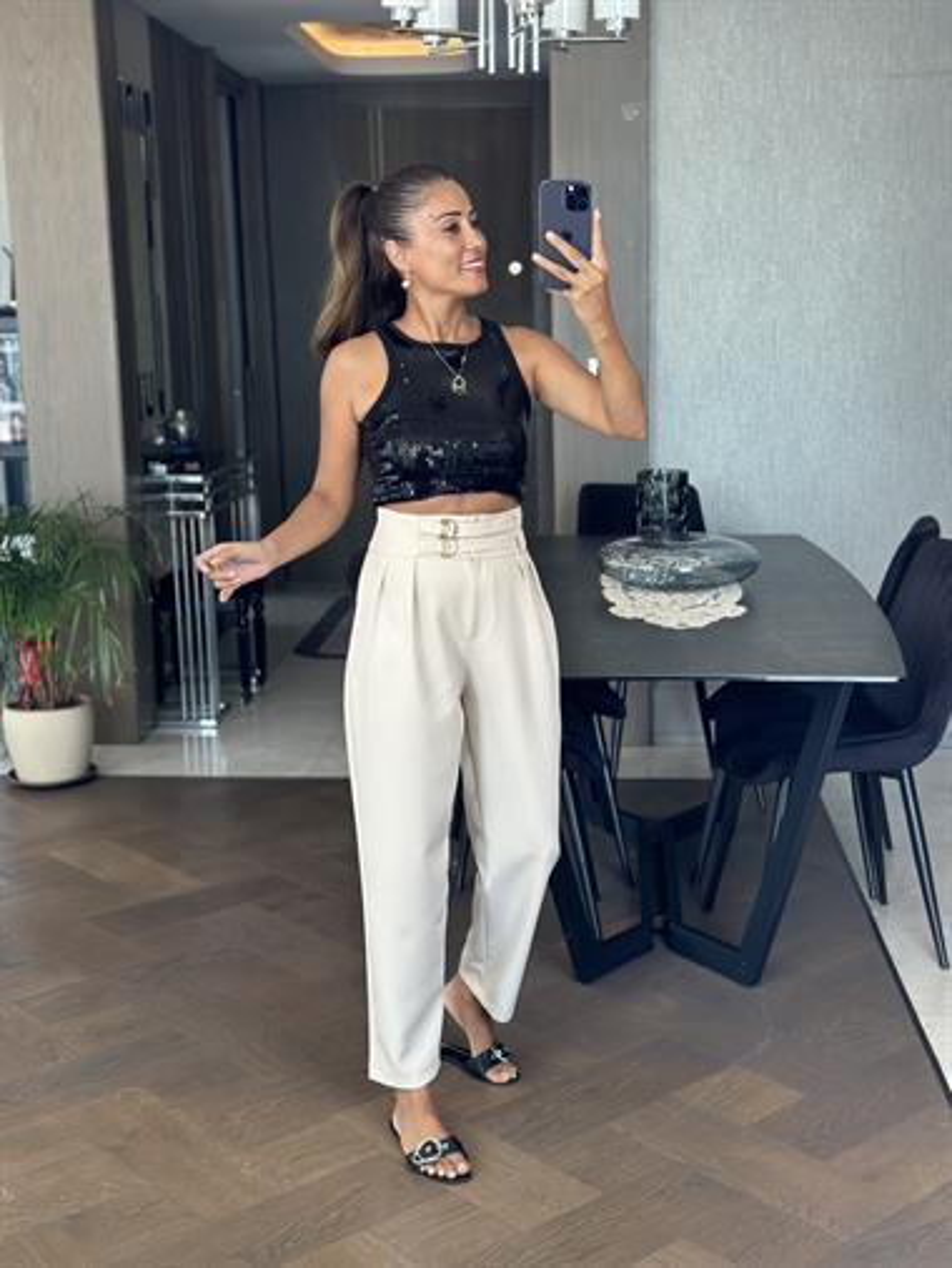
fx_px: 1759
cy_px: 634
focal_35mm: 48
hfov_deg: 30.3
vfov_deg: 39.6
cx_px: 476
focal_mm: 6.86
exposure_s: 1/121
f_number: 1.78
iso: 125
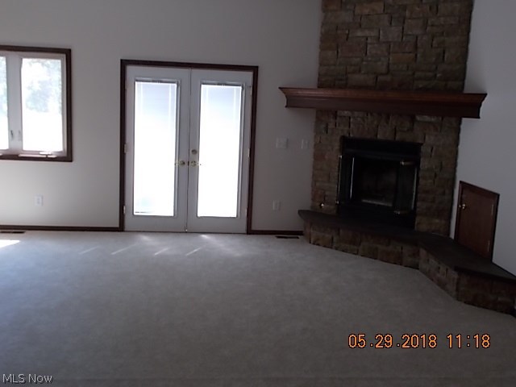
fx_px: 581
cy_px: 194
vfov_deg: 36.8
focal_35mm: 39
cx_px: 258
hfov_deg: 47.9
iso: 140
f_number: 3.9
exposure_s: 1/30
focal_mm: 6.9
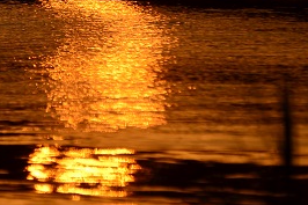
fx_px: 10097
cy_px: -93
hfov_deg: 1.7
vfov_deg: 1.2
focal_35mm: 1181
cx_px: -215
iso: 180
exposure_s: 1/8000
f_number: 5.3
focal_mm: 210
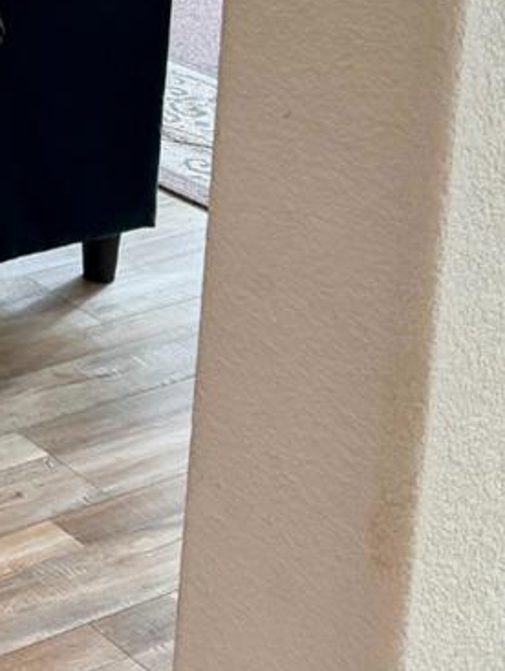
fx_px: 1903
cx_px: -451
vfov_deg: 18.0
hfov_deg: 13.3
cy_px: -323
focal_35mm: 98
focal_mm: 6.76
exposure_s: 1/60
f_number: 1.78
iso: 160
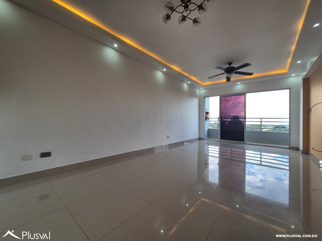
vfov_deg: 89.9
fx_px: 121
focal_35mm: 13
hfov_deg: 106.2
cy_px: 120
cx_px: 161
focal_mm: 2.2
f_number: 2.2
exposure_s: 1/60
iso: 64
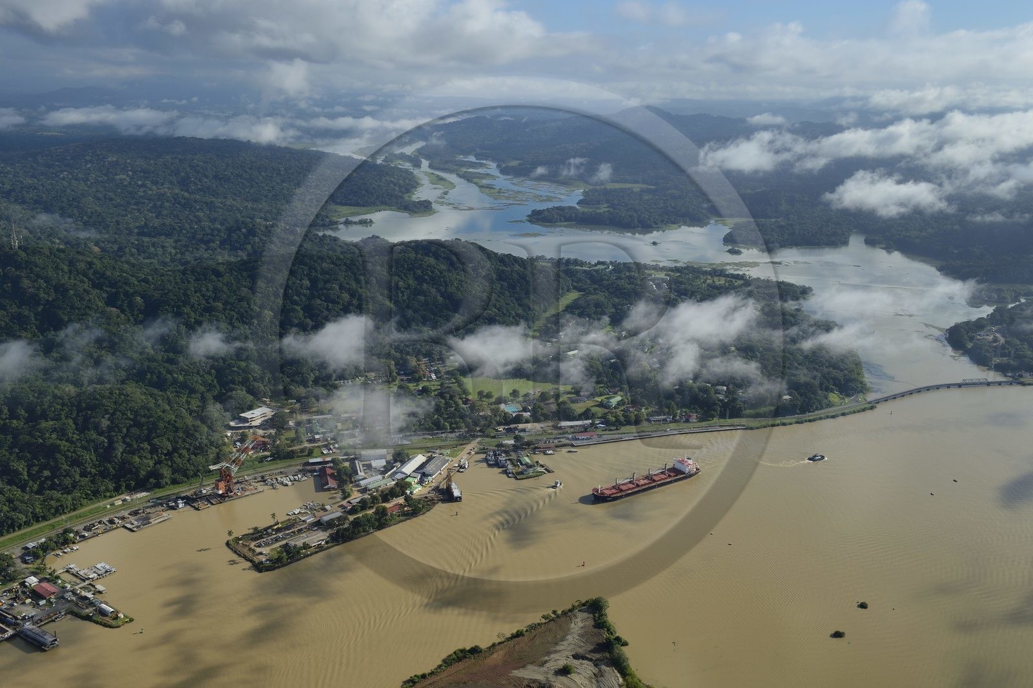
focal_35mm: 32
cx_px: 516
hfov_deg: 58.7
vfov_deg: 41.1
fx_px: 918
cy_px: 344
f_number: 10
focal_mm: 32
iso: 200
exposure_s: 1/640
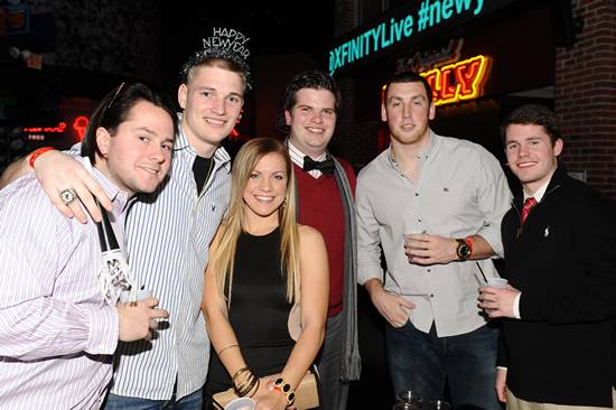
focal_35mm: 34
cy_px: 205
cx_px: 308
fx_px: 581
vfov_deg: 38.8
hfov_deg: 55.8
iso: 1100
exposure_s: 1/250
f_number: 5.6
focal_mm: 34
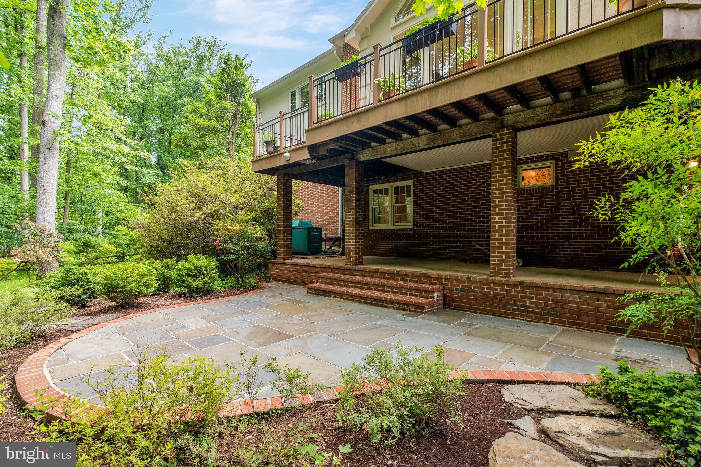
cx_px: 350
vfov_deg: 73.7
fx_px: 312
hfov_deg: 96.7
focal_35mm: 16
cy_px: 234
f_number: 7.1
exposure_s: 1/40
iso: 1250
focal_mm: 16
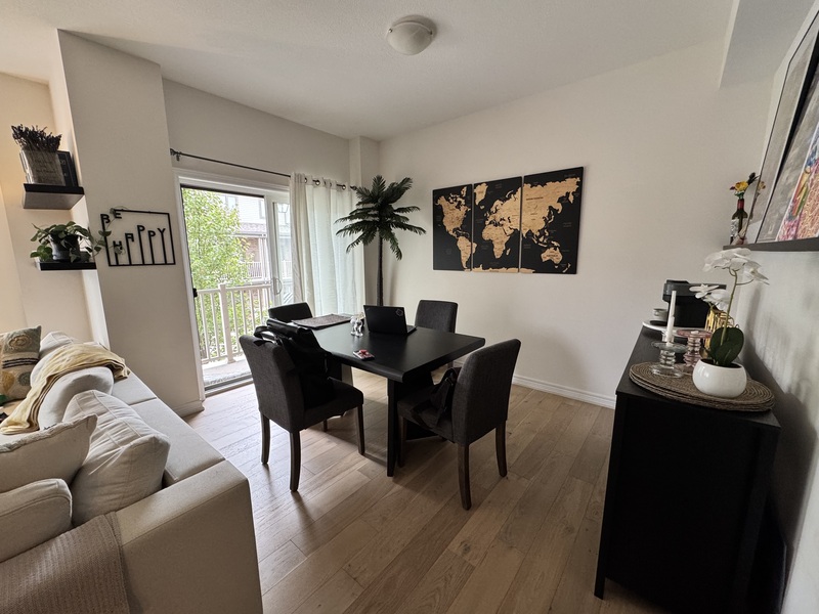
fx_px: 331
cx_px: 410
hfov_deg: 102.1
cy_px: 307
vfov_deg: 85.7
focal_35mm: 14
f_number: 2.2
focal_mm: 2.22
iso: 250
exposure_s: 1/60
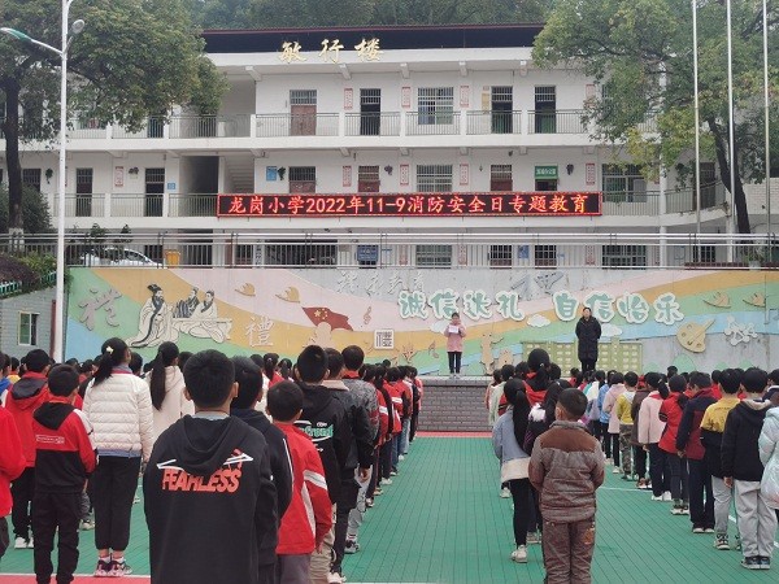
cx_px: 390
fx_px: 1170
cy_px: 292
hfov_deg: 36.8
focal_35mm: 52
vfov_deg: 28.0
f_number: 1.8
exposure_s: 1/320
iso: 50
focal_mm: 5.58
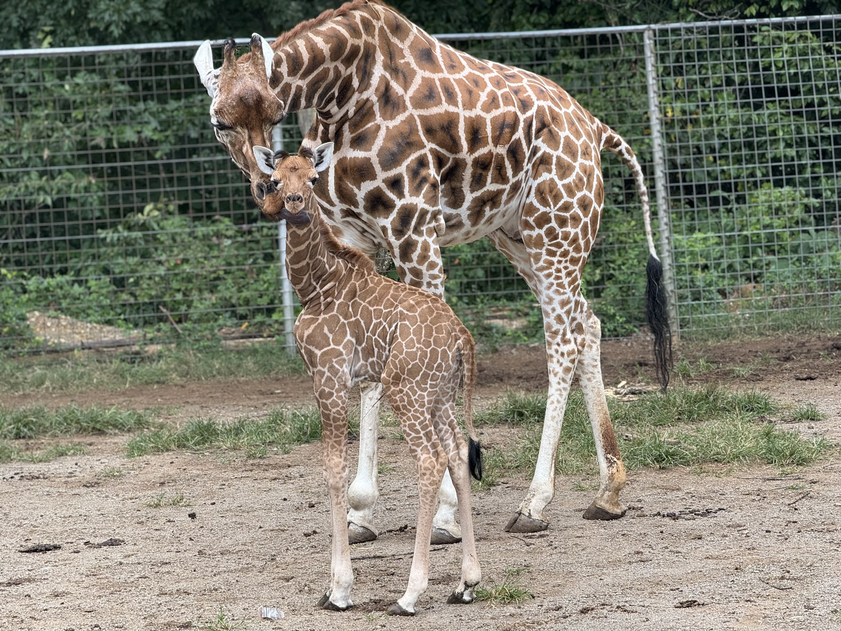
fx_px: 2915
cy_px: 316
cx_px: 420
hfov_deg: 16.4
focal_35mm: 120
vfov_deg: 12.3
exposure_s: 1/206
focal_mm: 15.66
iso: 50
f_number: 2.8
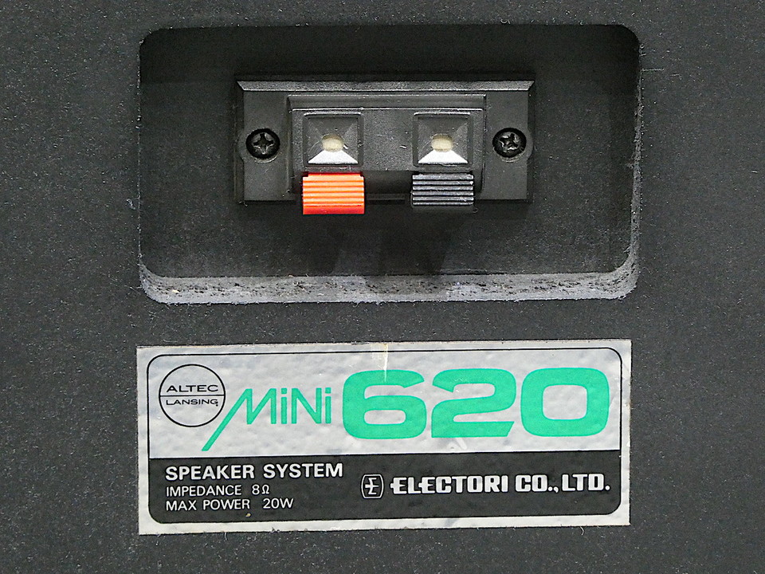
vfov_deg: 5.9
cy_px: 287
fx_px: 5525
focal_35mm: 250
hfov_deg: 7.9
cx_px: 382
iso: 1600
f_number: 5.6
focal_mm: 44.8
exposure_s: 1/8
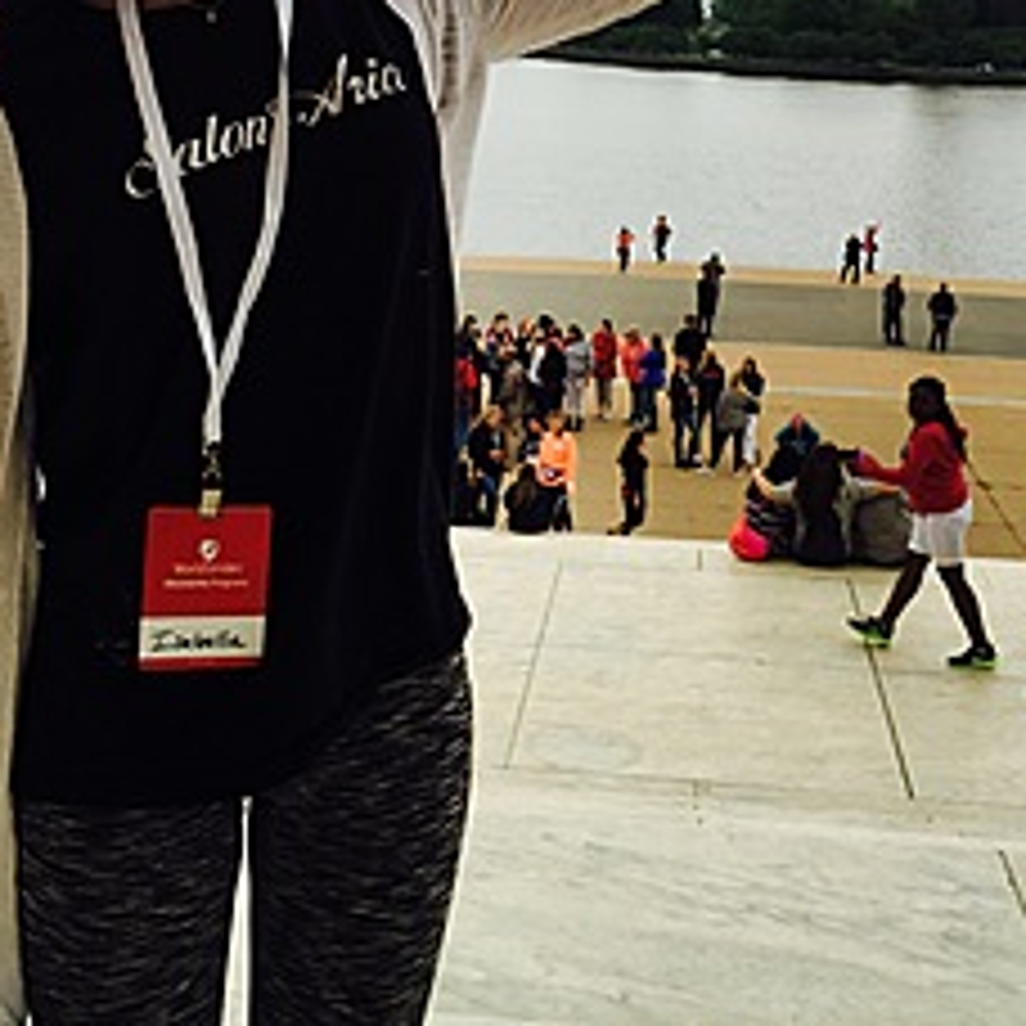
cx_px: 540
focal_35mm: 54
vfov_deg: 30.5
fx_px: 1811
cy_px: 144
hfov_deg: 31.6
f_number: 2.2
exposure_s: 1/60
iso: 25
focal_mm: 4.15
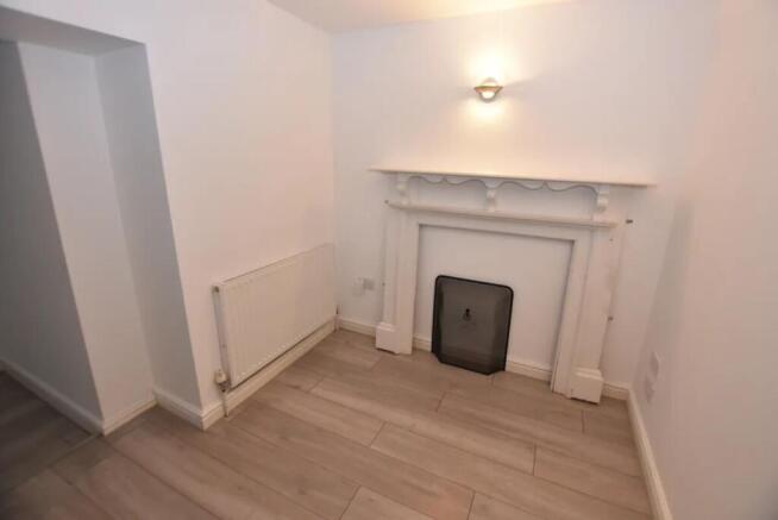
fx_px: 324
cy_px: 260
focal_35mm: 15
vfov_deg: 77.4
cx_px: 389
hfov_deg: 100.4
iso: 720
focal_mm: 10
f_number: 4
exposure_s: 1/60
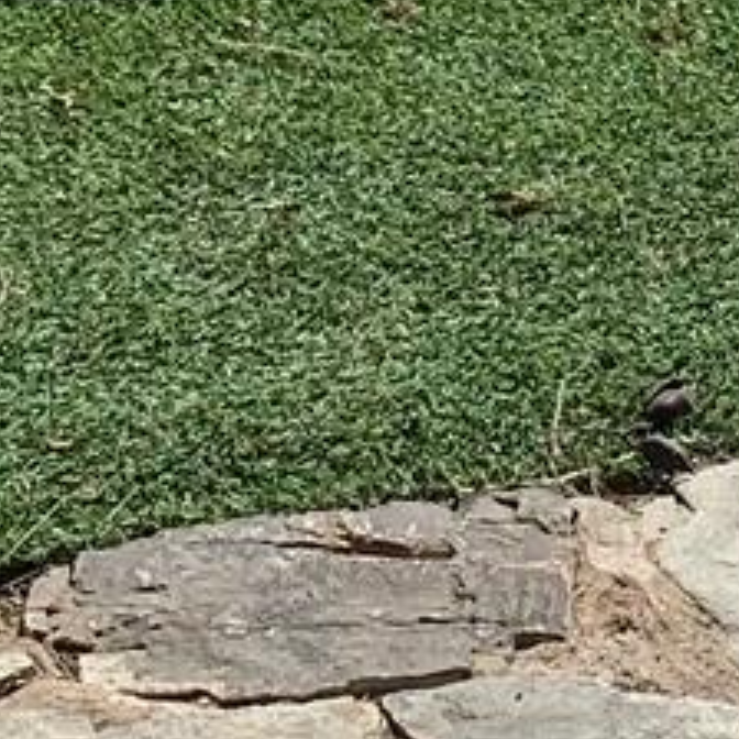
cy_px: -1168
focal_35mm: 207
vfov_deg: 7.7
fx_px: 5000
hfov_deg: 8.3
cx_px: 947
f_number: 1.8
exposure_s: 1/2364
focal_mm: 4.25
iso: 25
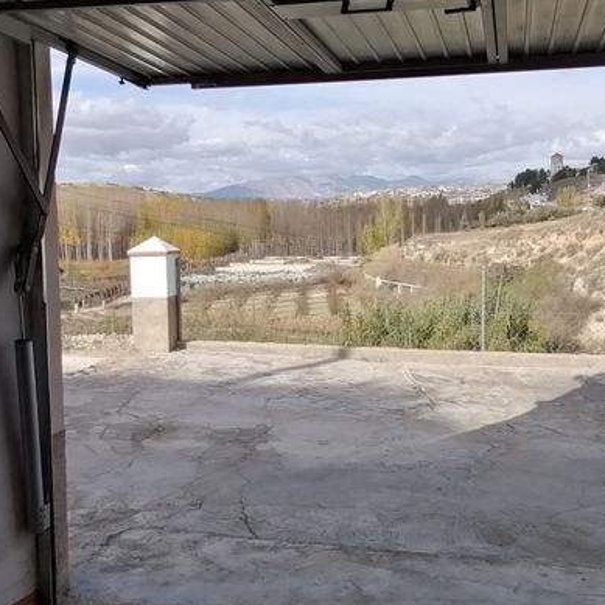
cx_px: 341
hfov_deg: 41.8
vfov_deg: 41.8
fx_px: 791
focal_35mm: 40
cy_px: 274
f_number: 2.4
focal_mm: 2.7
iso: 50
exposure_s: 1/1508
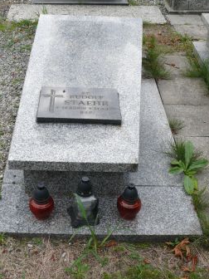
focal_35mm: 50
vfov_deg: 38.1
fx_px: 403
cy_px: 125
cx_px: 81
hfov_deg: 29.0
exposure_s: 1/200
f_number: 5
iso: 100
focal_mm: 7.4
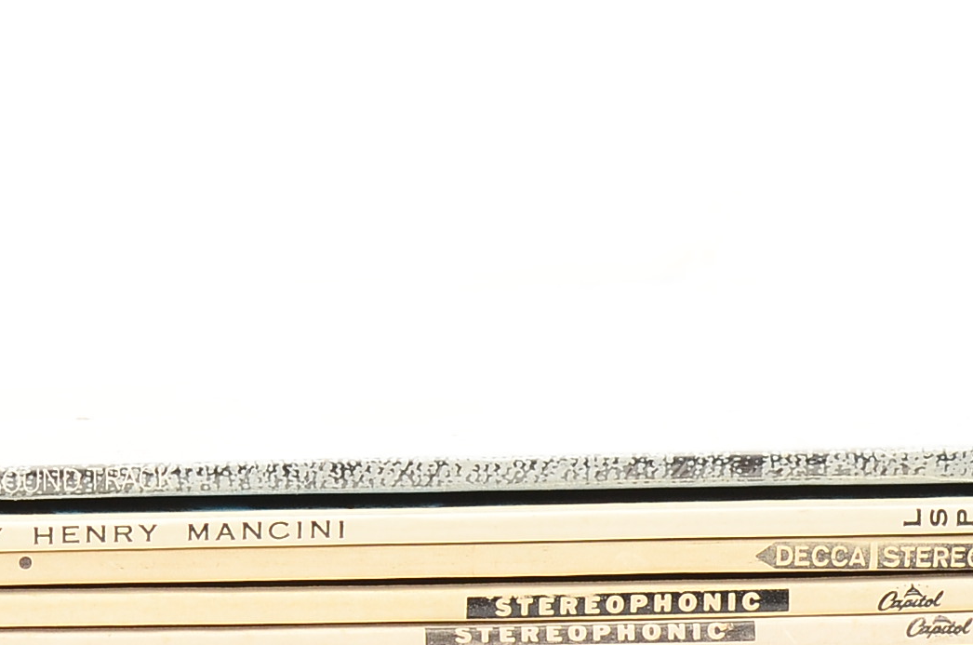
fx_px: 5719
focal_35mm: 212
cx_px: -233
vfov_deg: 6.4
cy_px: 943
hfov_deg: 9.6
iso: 320
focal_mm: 40
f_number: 10
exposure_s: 1/60
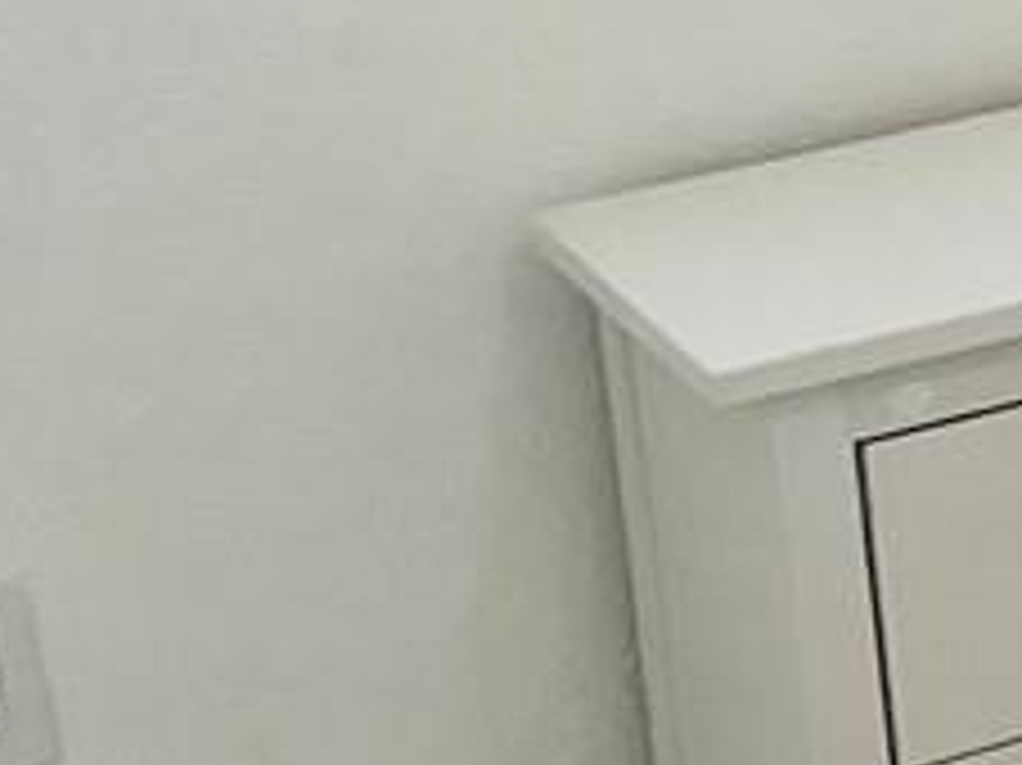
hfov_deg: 8.4
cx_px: 3395
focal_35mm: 183
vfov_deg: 7.9
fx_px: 5400
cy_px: -549
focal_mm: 5.7
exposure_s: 1/120
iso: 64
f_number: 1.5
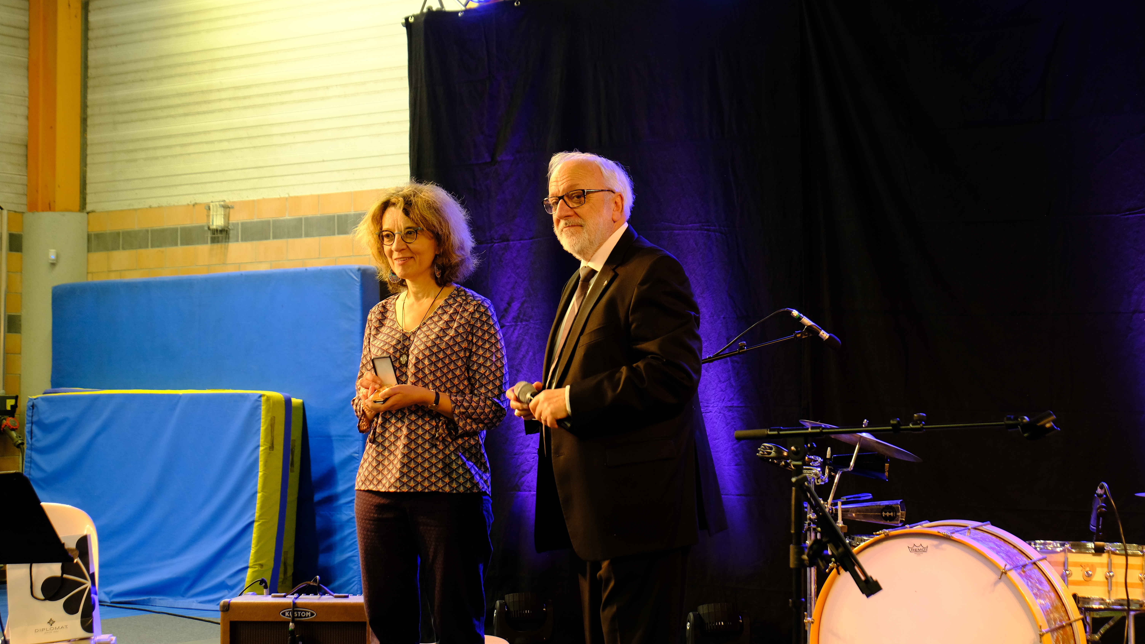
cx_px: 572
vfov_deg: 18.5
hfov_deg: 32.4
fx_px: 1973
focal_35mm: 65
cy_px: 311
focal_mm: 41.3
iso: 800
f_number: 5
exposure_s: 1/42
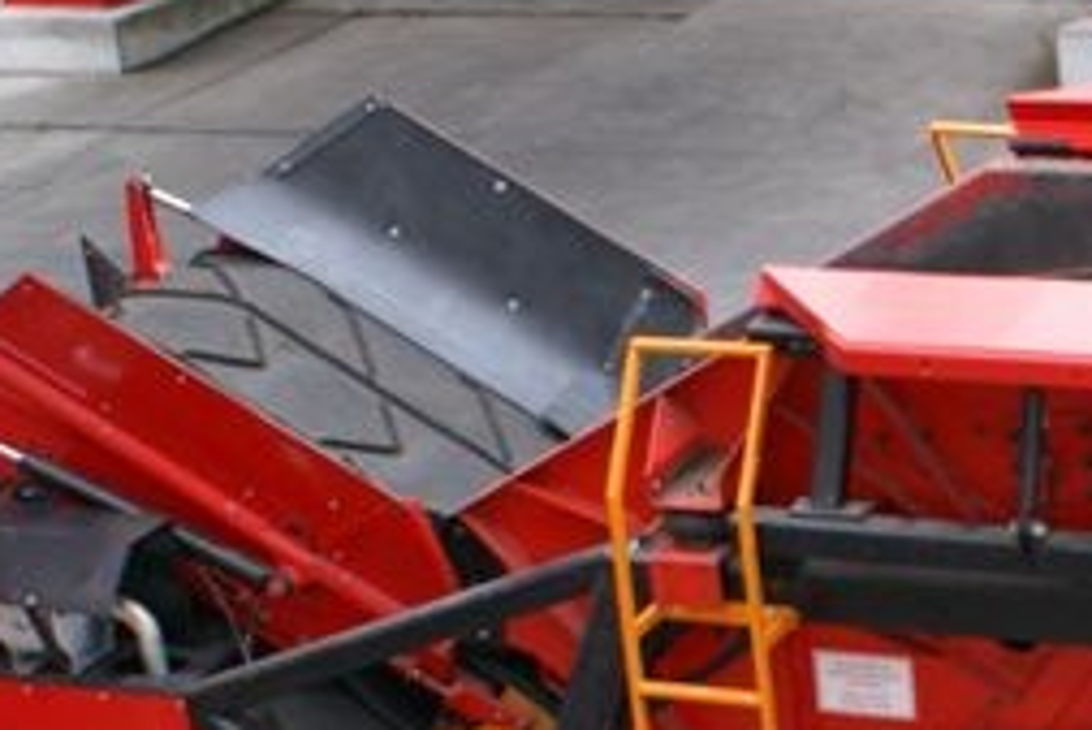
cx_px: 1191
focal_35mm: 114
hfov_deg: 17.4
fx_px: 3460
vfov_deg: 11.9
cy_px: 754
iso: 250
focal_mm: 24
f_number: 4.5
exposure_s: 1/40
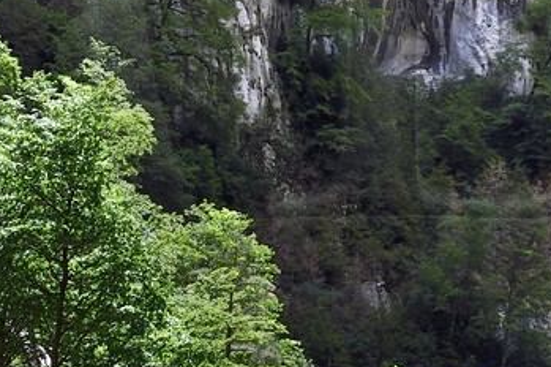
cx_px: 723
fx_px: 1682
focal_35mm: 110
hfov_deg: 17.4
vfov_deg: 12.2
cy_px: -41
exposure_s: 1/125
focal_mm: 24
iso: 200
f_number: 13
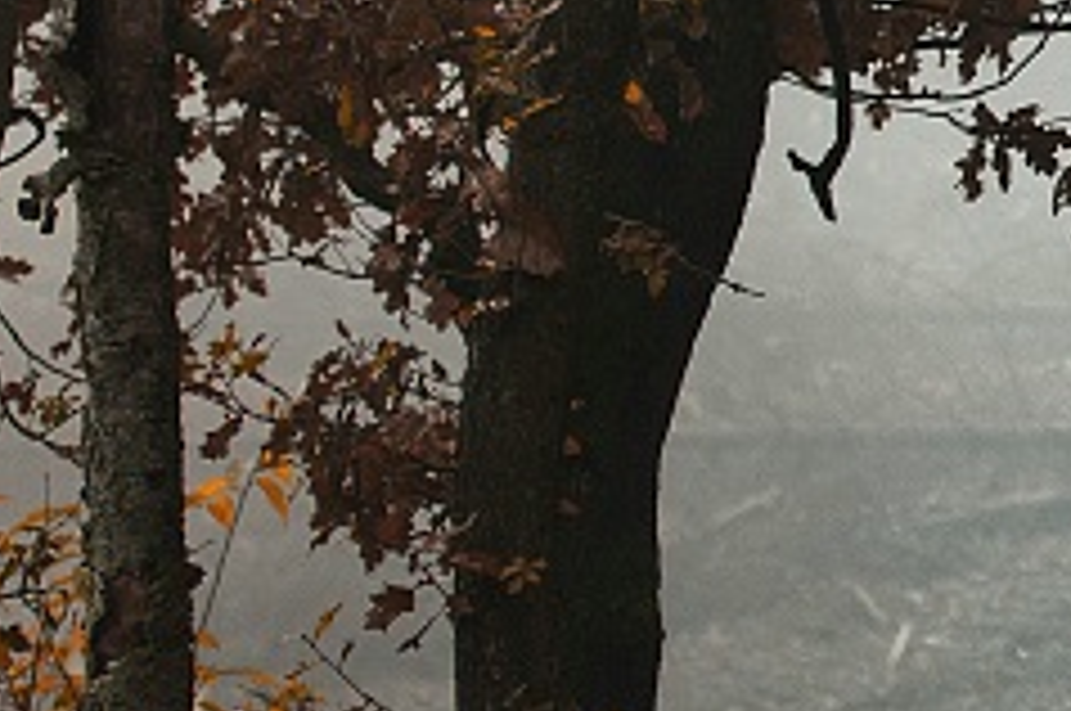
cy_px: 241
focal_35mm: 485
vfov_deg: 2.8
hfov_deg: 4.2
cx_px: 1746
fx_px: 14409
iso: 200
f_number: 4
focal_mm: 70
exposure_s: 1/800
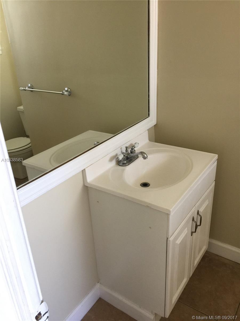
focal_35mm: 29
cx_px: 120
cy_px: 160
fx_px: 268
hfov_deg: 48.2
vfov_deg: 61.7
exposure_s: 1/30
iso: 40
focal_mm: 4.15
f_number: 2.2
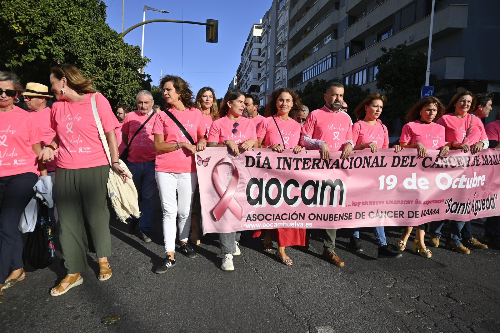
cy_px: 166
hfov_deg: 73.8
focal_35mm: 24
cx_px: 250
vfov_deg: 53.1
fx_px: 333
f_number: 5.6
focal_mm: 16
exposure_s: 1/640
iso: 100
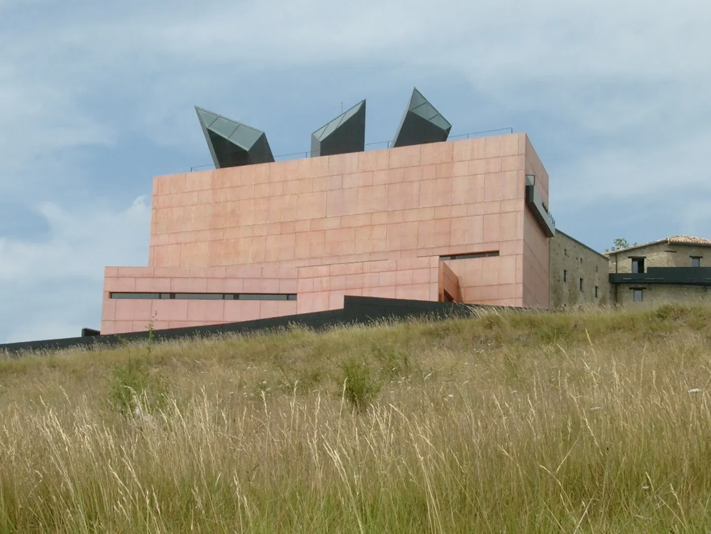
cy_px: 285
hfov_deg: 23.0
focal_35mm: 85
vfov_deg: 17.4
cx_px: 357
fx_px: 1746
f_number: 7.3
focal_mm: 15.2
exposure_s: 1/640
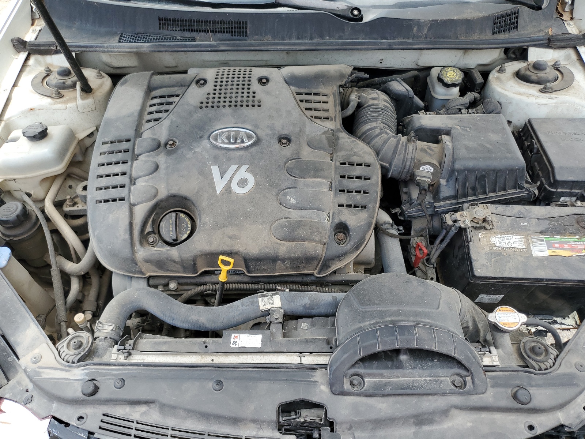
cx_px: 292
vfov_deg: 53.1
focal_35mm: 26
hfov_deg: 67.3
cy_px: 220
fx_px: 439
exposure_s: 1/667
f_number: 1.5
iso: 50
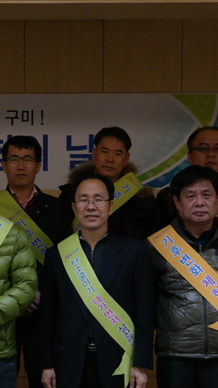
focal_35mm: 74
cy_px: 261
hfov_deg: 15.9
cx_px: -21
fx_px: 760
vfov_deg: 28.4
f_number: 3.5
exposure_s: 1/40
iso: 800
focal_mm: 20
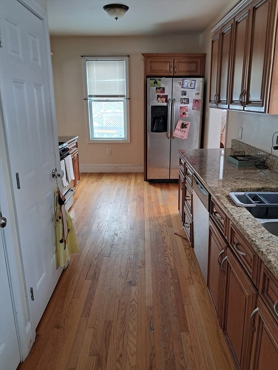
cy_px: 185
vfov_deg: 65.3
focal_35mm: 27
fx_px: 289
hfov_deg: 51.4
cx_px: 139
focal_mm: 4
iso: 125
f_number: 1.8
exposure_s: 1/60
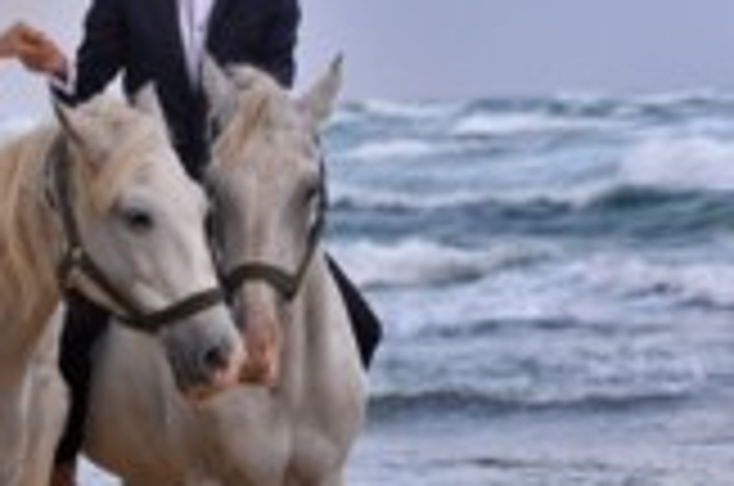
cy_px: 338
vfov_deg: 7.9
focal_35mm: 172
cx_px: -122
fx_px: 3500
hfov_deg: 11.7
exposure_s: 1/3200
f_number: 2.8
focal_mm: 70
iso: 250
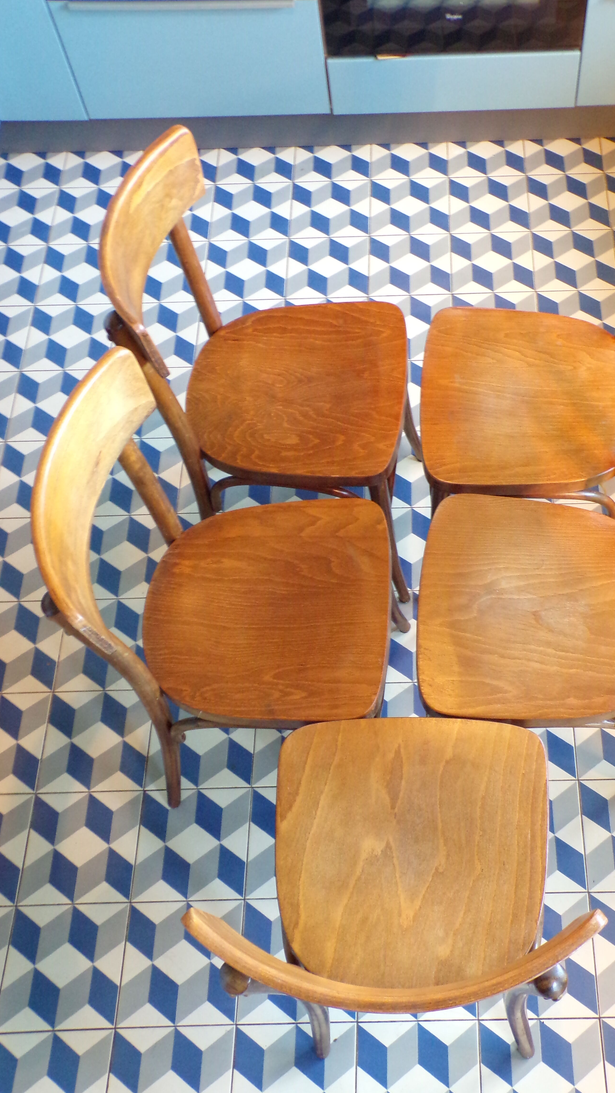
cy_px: 548
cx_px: 406
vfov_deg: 56.6
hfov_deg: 33.4
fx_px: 1015
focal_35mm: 35
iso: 423
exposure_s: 1/17
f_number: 3.2
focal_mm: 5.8
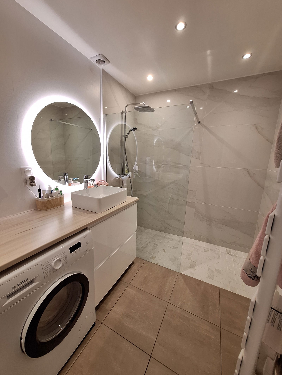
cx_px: 141
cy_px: 188
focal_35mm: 13
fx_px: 141
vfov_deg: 106.2
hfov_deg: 89.9
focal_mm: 1.74
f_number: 2.2
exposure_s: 1/50
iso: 100
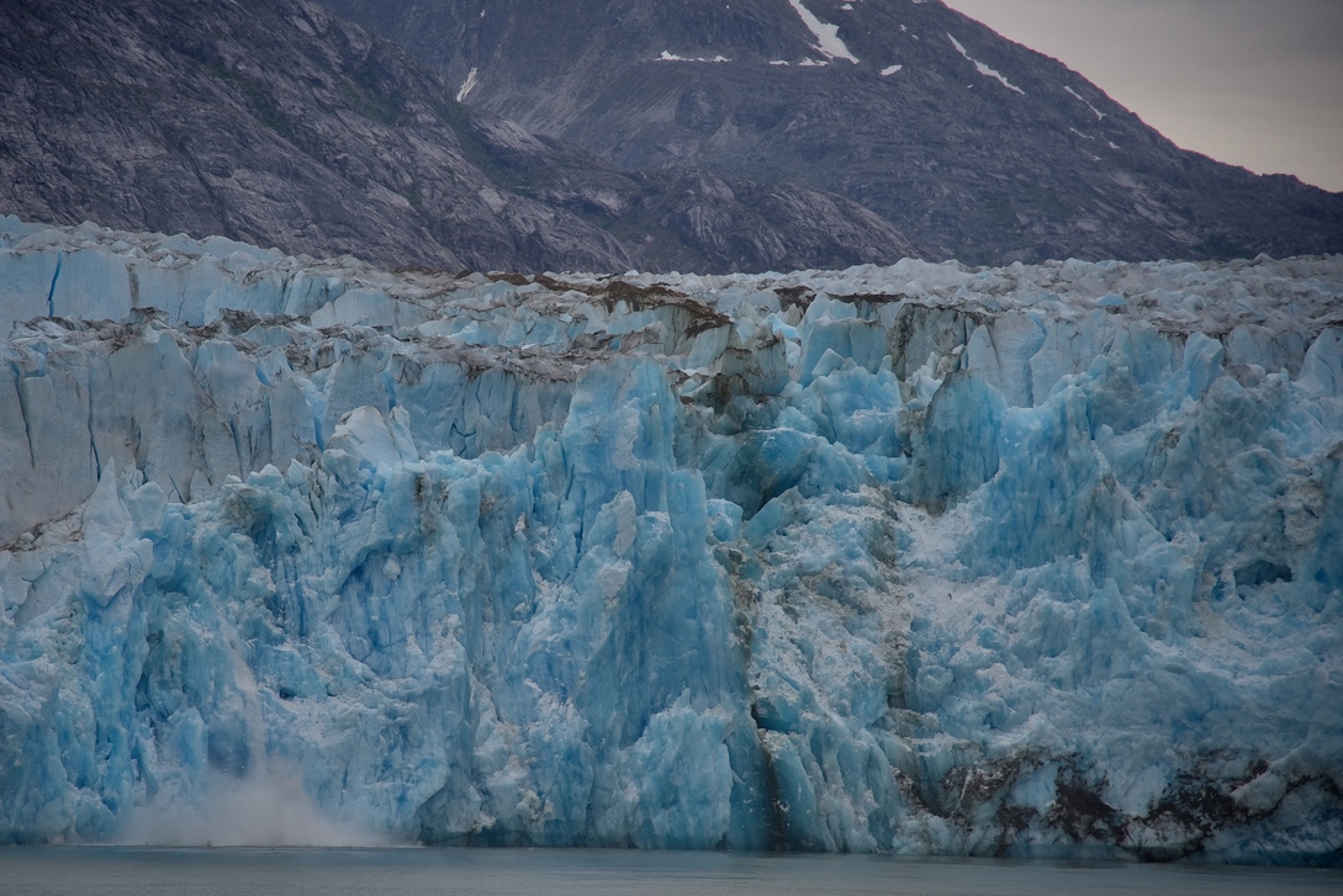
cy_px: 493
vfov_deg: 9.7
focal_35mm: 141
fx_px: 5262
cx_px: 576
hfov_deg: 14.5
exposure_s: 1/250
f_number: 4
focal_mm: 120
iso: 140
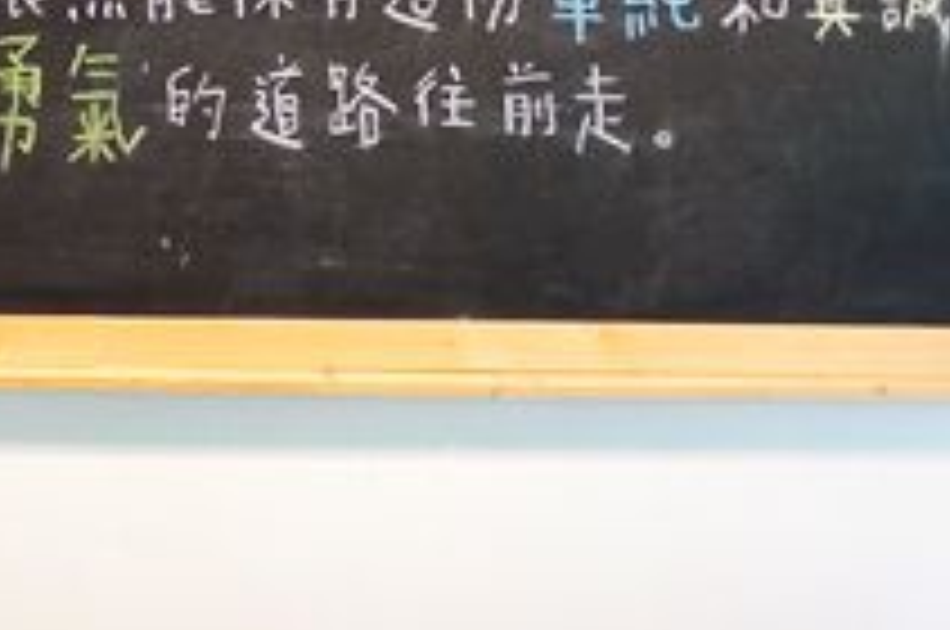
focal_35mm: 74
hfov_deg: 26.9
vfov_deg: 16.6
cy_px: -340
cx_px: 189
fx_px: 1950
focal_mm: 8.8
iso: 250
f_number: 1.8
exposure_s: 1/30
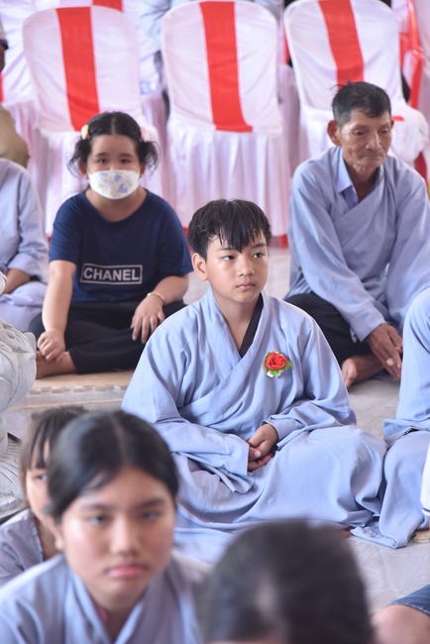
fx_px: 2148
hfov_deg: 11.4
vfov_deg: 17.1
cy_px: 322
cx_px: 215
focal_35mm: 120
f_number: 4.5
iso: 1600
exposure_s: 1/125
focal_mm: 120
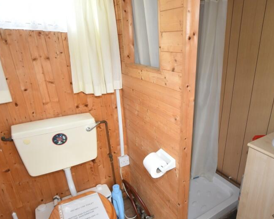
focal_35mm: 22
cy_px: 128
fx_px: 178
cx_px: 176
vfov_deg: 62.7
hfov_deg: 73.4
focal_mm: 10
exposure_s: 1/60
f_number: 4
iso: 500
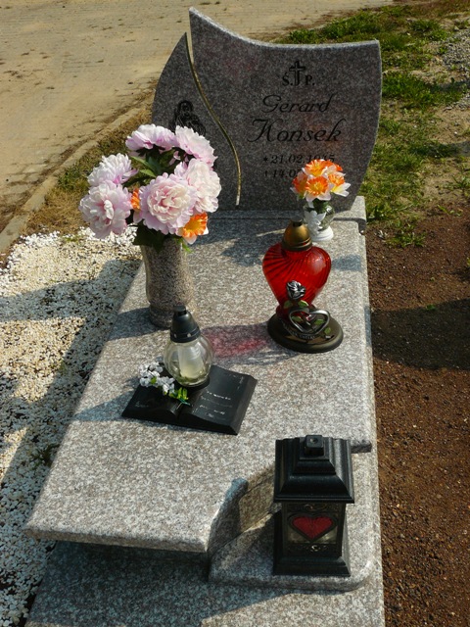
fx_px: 652
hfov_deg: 39.7
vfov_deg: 51.4
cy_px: 314
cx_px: 235
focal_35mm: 36
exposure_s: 1/400
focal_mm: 6
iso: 100
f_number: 6.3
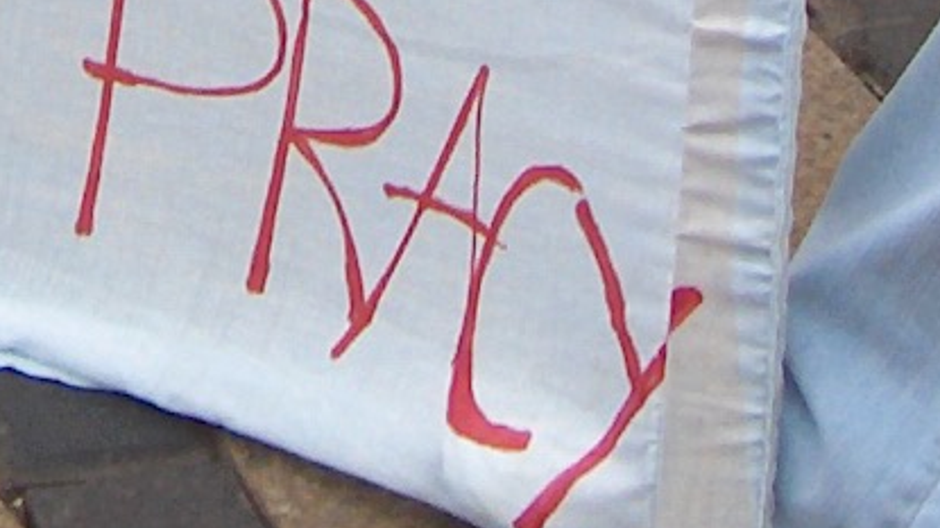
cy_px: -1278
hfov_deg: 8.1
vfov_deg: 4.3
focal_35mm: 266
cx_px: 159
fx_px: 6627
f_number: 2.8
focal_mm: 8
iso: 100
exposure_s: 1/302
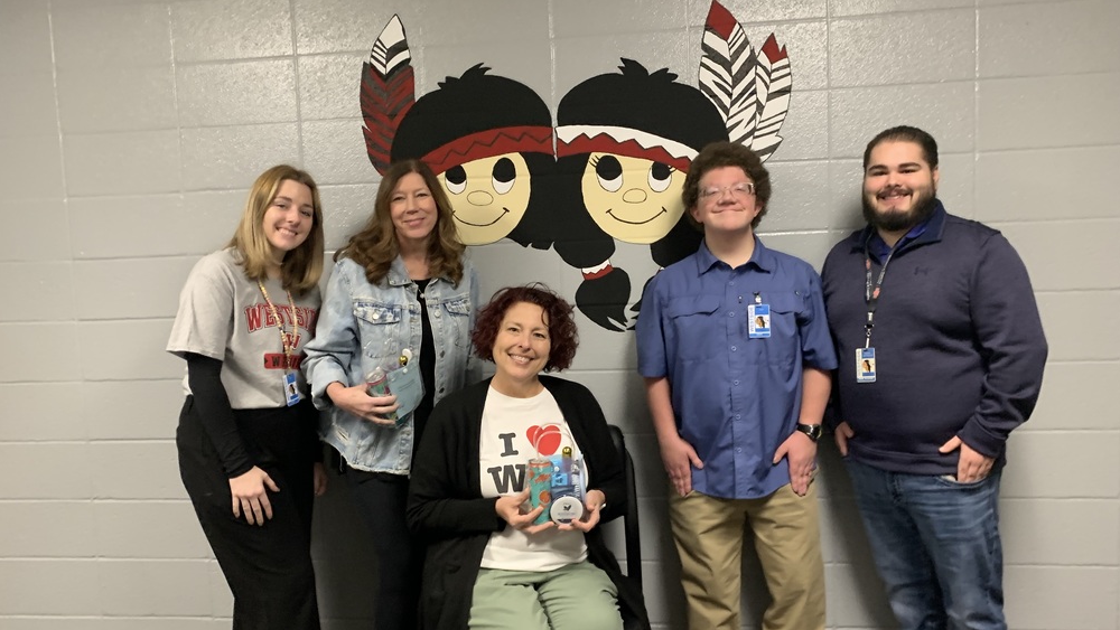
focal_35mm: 29
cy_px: 345
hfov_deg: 66.0
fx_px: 861
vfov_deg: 40.2
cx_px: 571
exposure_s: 1/40
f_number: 1.8
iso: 250
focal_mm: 4.25
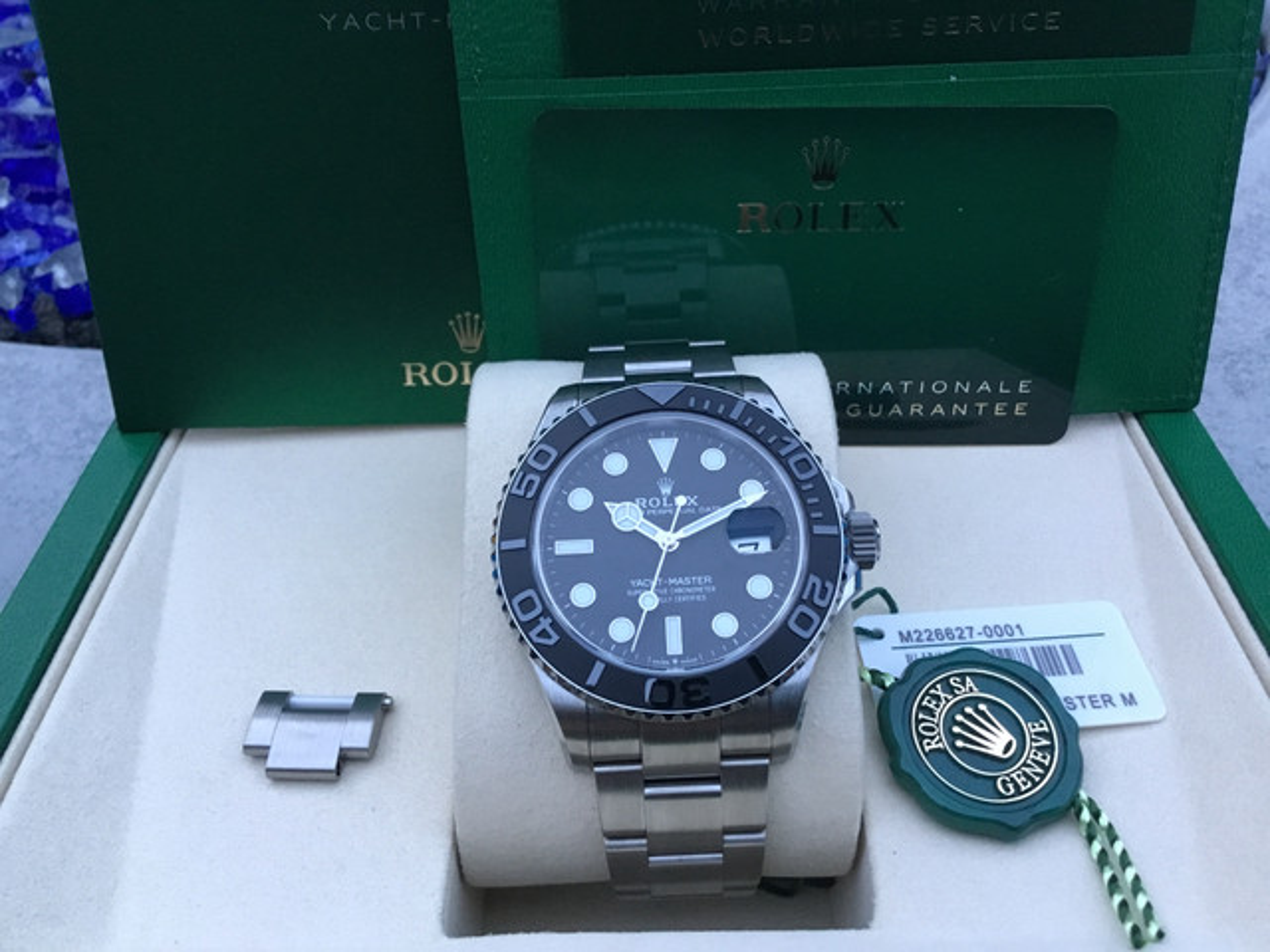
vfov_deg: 45.4
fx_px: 1137
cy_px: 476
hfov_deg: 58.4
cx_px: 635
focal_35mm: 31
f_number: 2.4
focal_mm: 3.3
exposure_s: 1/30
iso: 160
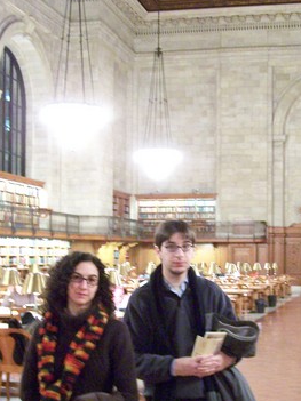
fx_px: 754
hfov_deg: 22.5
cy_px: 266
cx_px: 177
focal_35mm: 65
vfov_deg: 29.6
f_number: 2.8
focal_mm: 6.3
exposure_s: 1/8
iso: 400
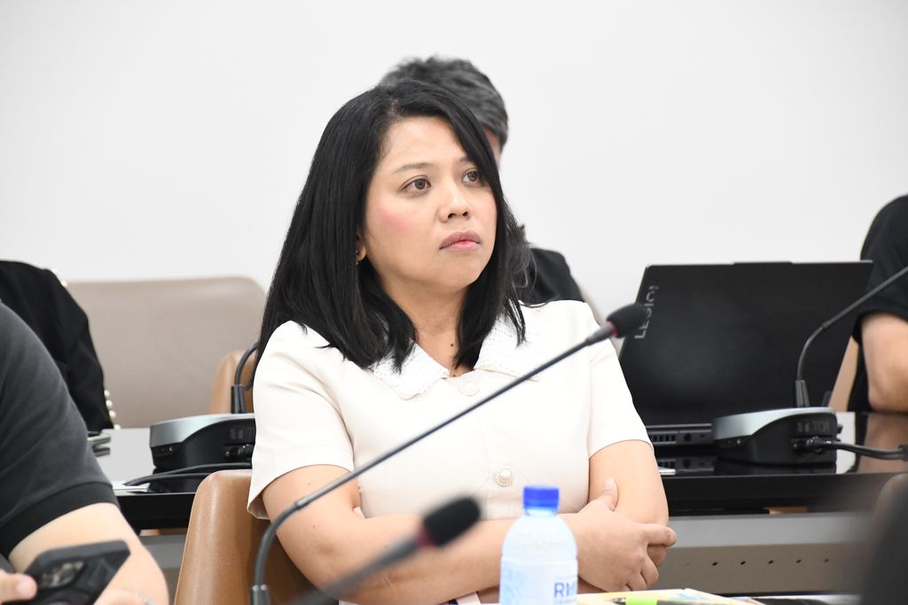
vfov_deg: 7.3
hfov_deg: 11.0
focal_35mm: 187
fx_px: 4717
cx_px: 454
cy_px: 302
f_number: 6
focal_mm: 125
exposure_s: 1/50
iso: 3600
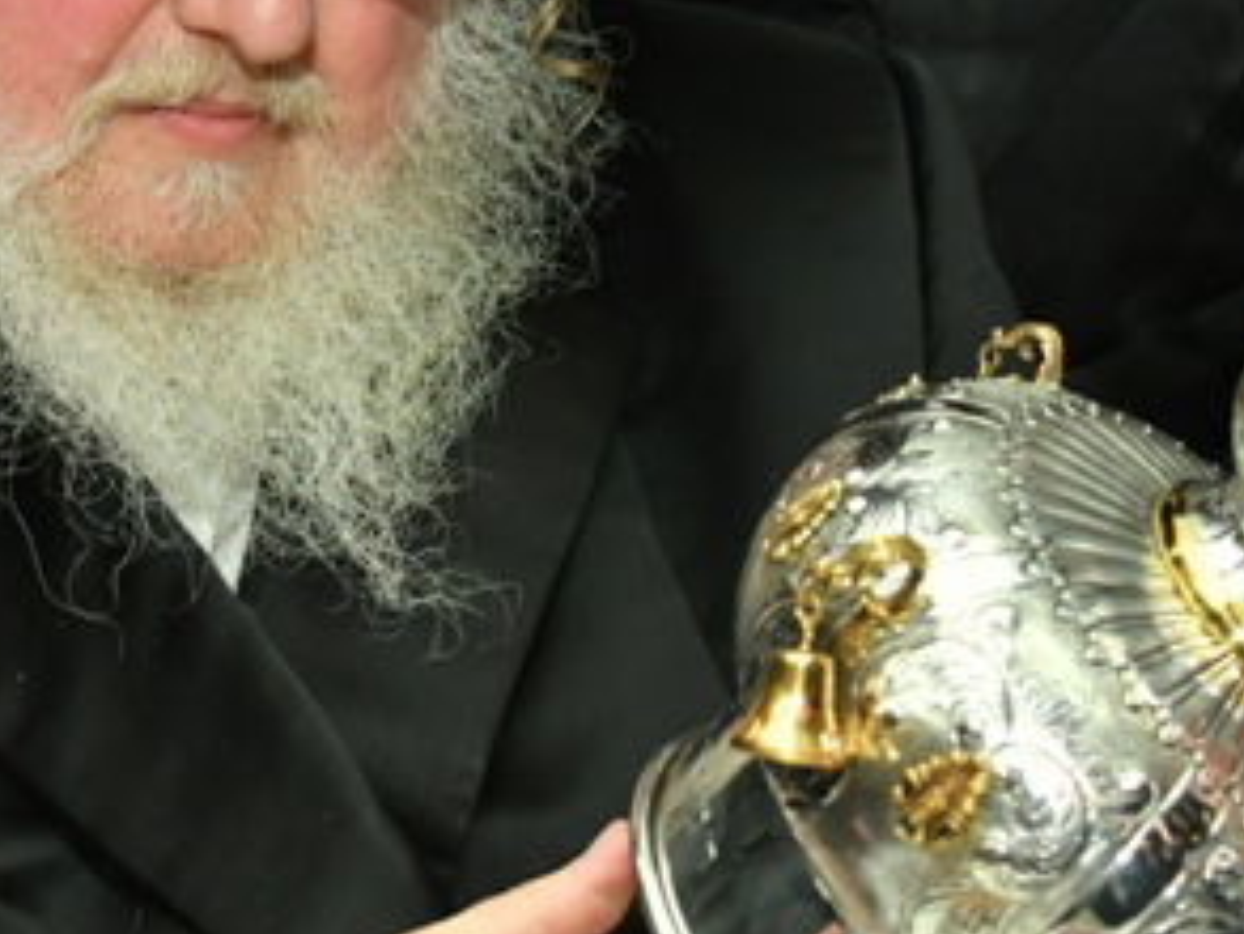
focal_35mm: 94
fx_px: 3379
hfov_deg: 20.7
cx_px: 357
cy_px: 185
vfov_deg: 15.6
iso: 1000
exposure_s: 1/250
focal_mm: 28
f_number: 5.6
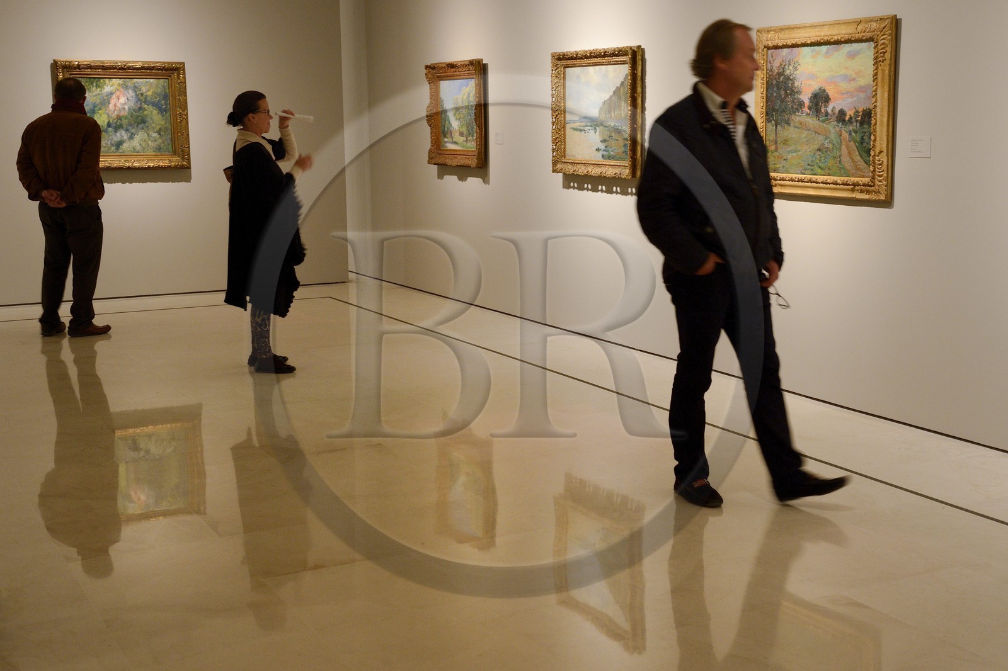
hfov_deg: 46.4
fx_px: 1176
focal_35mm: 42
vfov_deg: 31.9
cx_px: 504
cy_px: 336
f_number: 5.6
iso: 1600
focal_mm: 42
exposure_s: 1/15
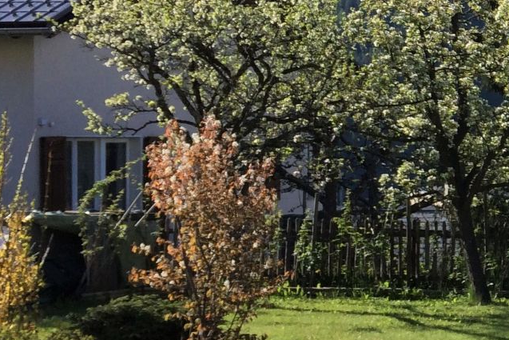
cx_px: 763
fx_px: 1372
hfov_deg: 18.6
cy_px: 115
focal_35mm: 97
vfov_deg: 14.1
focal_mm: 4.15
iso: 32
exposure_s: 1/1368
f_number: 2.2
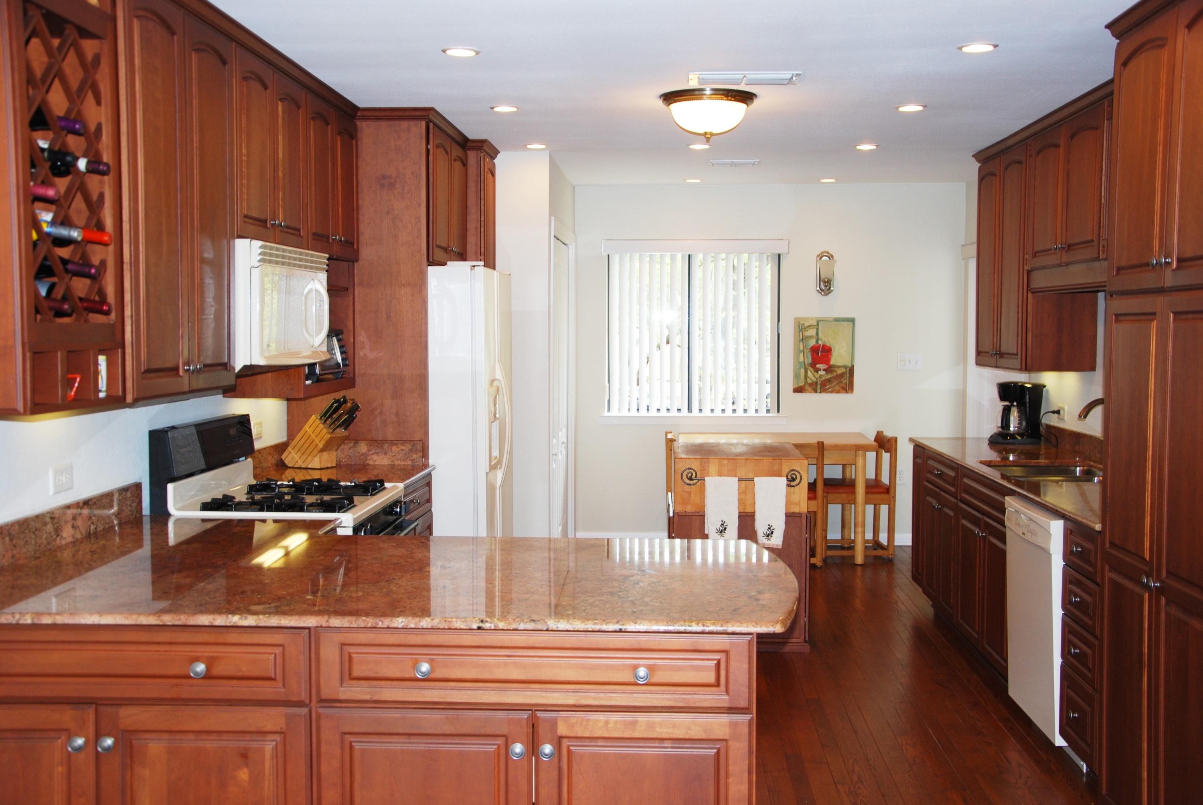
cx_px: 602
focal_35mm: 38
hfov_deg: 51.2
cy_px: 402
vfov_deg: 35.6
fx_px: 1255
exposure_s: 1/60
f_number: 4
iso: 200
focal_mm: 25
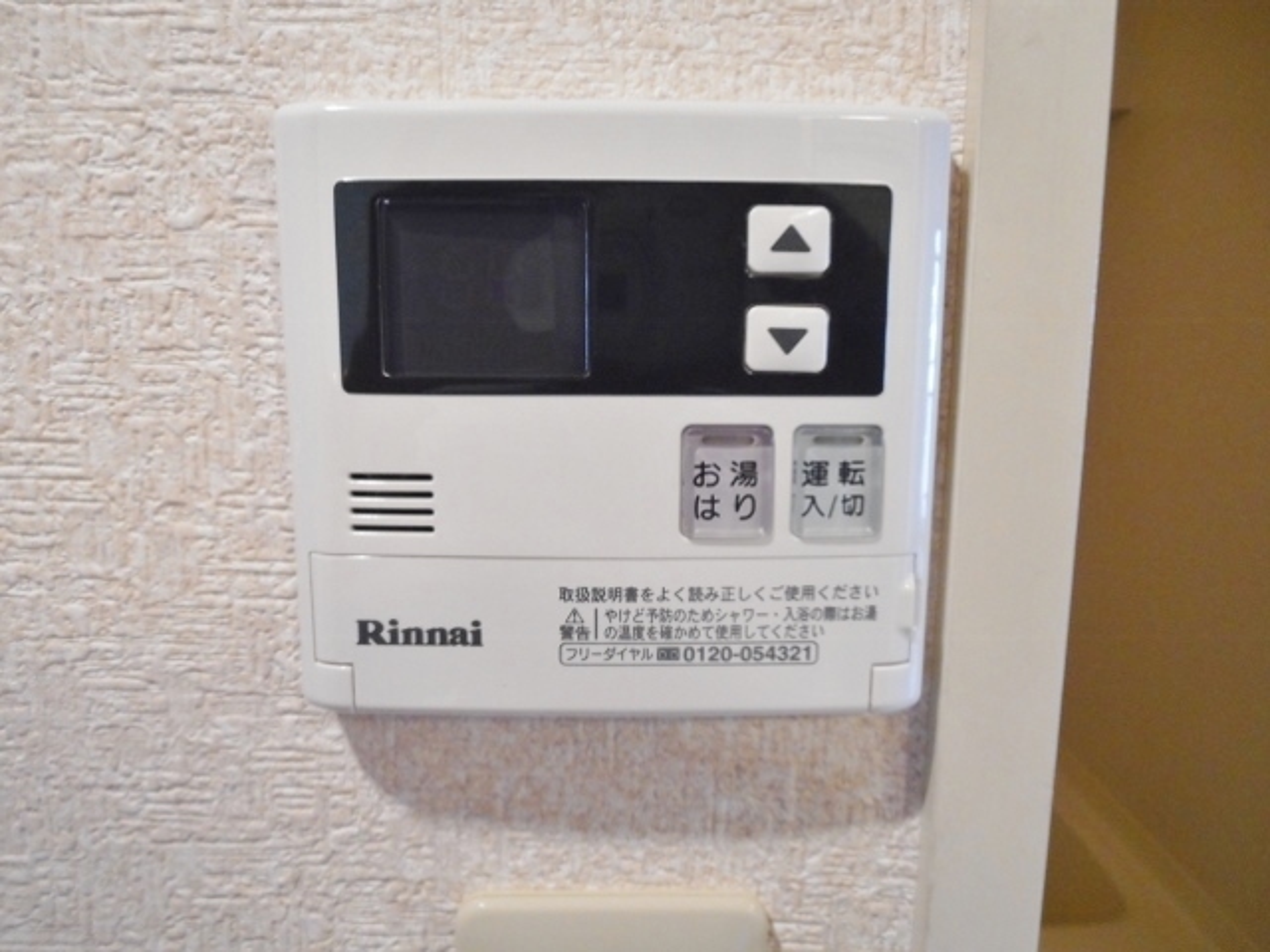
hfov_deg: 61.7
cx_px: 635
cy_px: 476
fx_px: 1064
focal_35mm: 29
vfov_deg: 48.2
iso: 320
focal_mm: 5.2
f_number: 4
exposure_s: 1/30
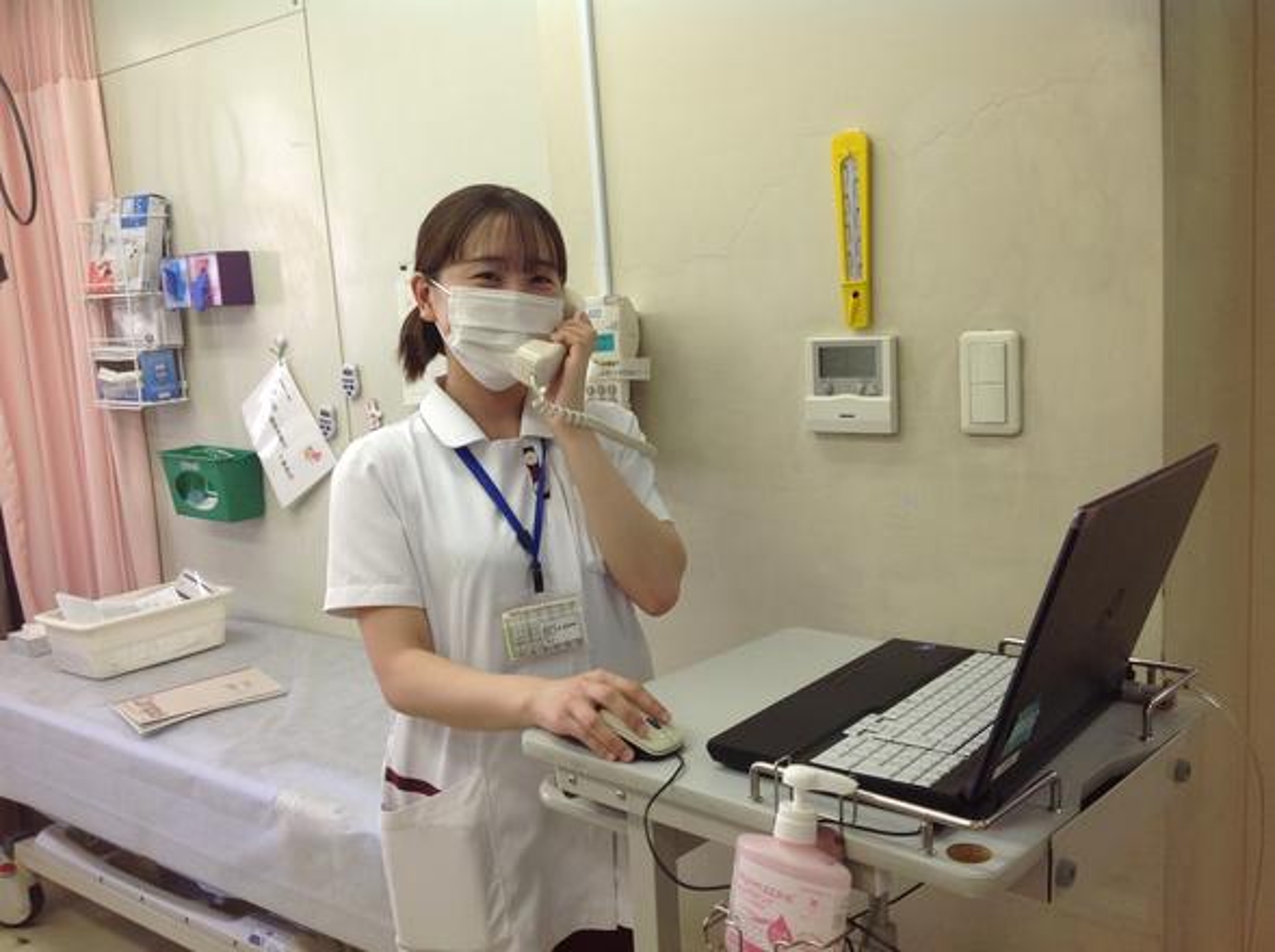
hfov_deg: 52.7
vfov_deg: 40.6
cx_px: 638
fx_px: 1287
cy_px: 476
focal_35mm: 35
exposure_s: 1/60
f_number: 2.4
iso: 64
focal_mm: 4.28
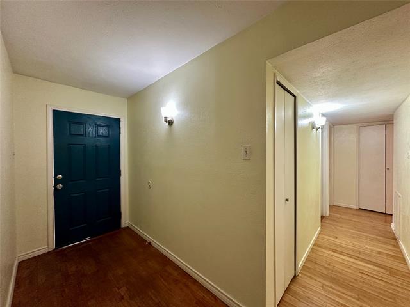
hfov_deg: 102.1
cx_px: 205
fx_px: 166
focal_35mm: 14
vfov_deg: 85.7
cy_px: 154
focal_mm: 2.22
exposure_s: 1/60
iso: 250
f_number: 2.2
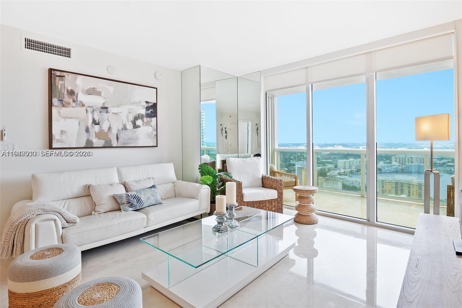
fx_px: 231
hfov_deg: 90.0
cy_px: 154
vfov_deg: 67.4
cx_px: 231
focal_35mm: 18
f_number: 8
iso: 250
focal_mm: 12
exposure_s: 1/20
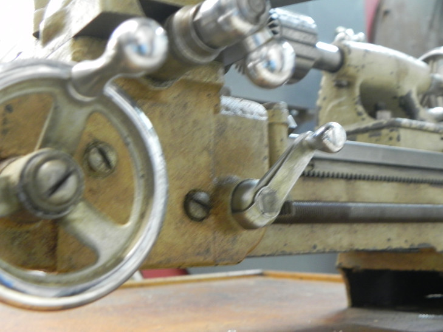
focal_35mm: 41
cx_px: 222
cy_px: 166
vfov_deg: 35.1
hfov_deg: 45.8
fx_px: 525
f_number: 3.2
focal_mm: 7.3
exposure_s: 1/4.9
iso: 400
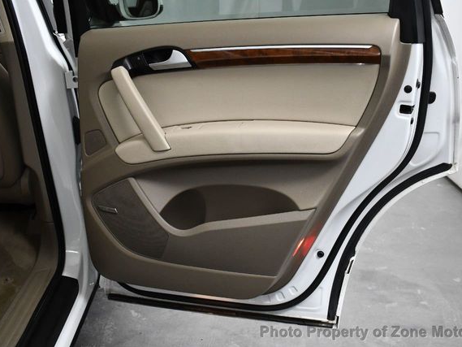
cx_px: 248
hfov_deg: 47.8
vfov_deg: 36.8
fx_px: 521
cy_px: 174
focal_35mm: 39
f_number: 3.5
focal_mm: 18
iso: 1600
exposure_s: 1/125
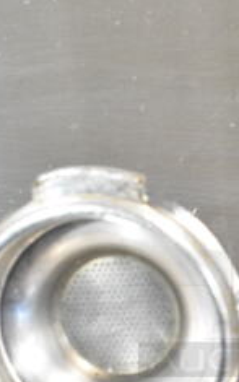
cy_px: 291
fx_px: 1034
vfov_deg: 20.7
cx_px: 320
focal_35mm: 99
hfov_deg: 12.7
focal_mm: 25
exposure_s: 1/160
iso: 6400
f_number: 6.3
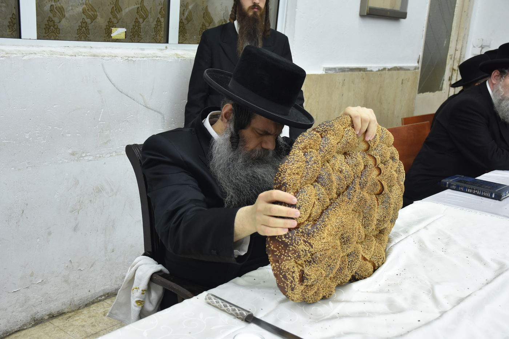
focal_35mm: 40
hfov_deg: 47.9
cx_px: 254
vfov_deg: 33.0
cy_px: 170
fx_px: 573
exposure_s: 1/60
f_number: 5.6
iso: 1000
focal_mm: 27
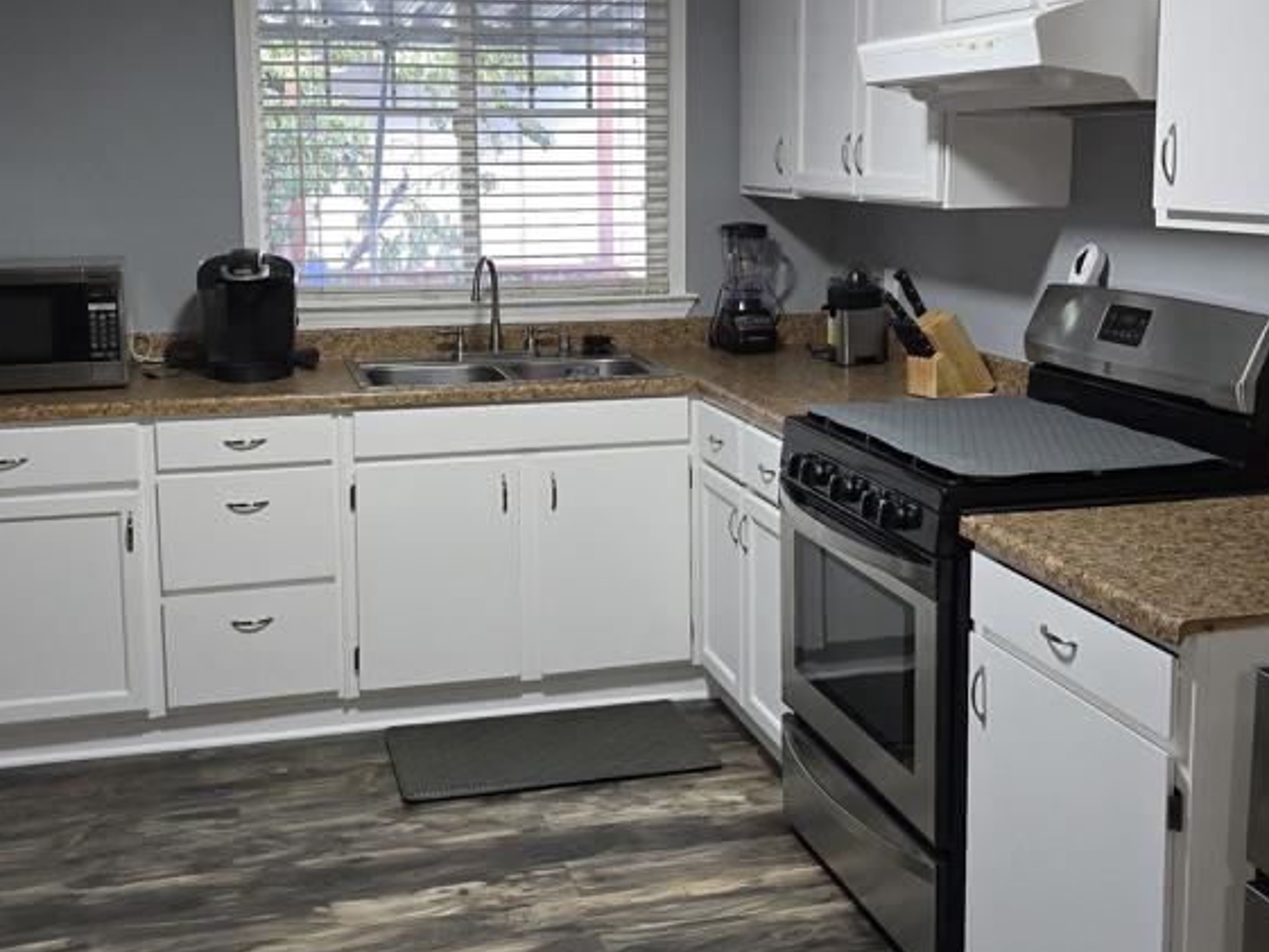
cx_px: 667
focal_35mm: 42
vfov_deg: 34.2
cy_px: 362
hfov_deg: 44.8
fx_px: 1540
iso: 100
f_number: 1.7
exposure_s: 1/30
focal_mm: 6.3
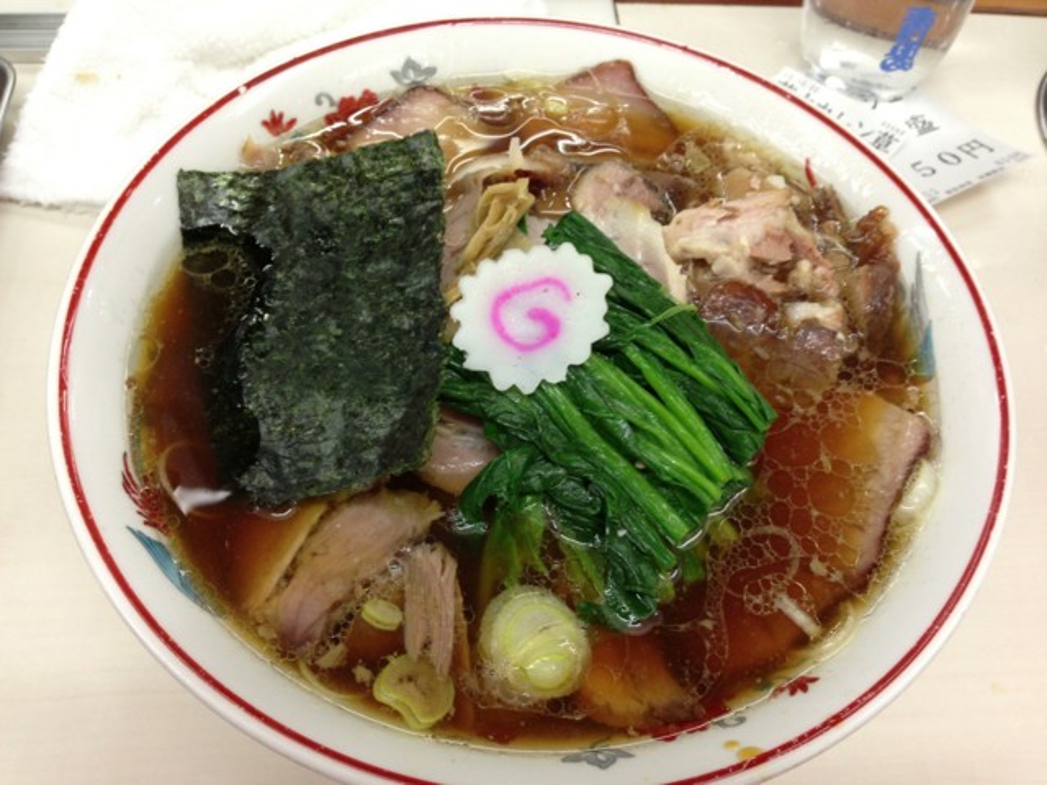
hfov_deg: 55.4
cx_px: 524
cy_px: 392
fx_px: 998
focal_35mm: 33
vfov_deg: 42.9
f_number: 2.4
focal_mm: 4.13
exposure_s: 1/20
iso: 80
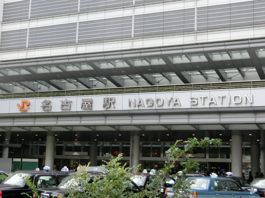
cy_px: 99
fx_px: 459
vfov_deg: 24.4
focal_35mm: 60
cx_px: 132
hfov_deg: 32.2
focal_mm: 10.7
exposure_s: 1/125
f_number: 5
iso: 80
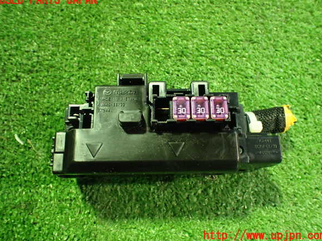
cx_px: 162
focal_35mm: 31
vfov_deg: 45.4
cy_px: 118
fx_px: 288
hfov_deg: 58.4
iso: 1000
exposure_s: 1/30
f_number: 2.3
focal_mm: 5.4
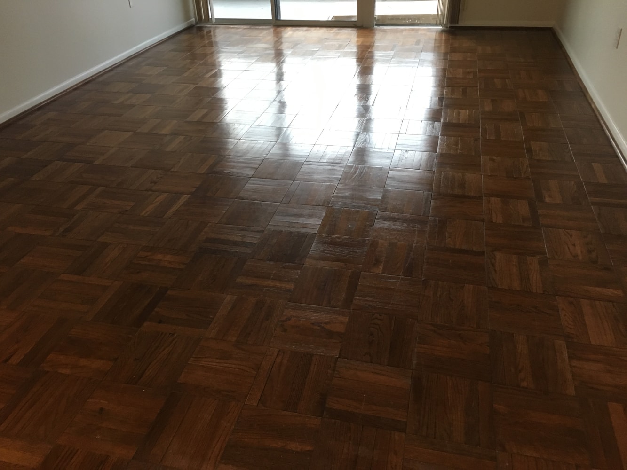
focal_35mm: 29
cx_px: 314
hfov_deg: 61.7
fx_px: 525
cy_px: 235
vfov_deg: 48.2
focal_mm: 4.15
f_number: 2.2
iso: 125
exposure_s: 1/30
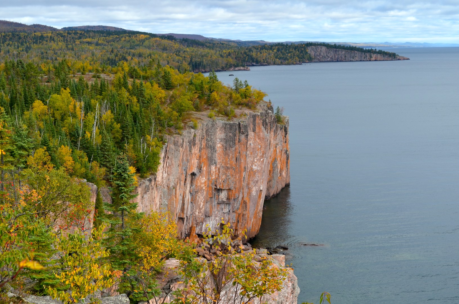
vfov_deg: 22.5
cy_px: 152
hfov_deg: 33.5
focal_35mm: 60
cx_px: 230
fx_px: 763
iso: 160
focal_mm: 40
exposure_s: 1/250
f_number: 8
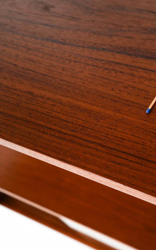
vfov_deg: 46.2
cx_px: 176
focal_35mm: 43
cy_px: 125
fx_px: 293
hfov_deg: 27.1
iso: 500
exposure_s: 1/30
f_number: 4.5
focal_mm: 28
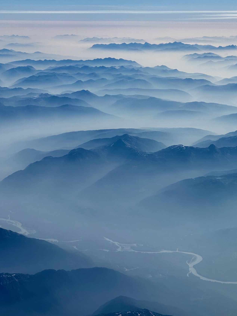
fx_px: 849
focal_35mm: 93
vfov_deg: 21.1
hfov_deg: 15.9
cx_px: 140
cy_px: 155
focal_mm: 9
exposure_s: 1/1449
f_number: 2.8
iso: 32
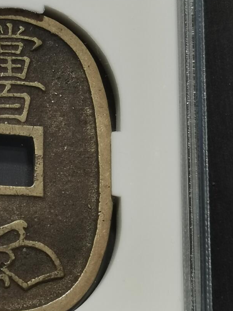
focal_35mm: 138
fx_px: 1238
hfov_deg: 10.7
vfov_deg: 14.2
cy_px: 82
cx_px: 9
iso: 64
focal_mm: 5.58
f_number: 1.8
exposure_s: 1/90
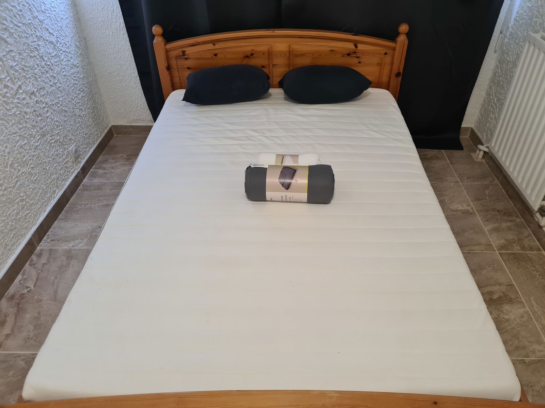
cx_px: 272
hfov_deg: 67.3
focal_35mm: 26
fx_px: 409
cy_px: 204
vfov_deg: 53.1
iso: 320
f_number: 1.8
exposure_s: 1/50
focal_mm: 5.4
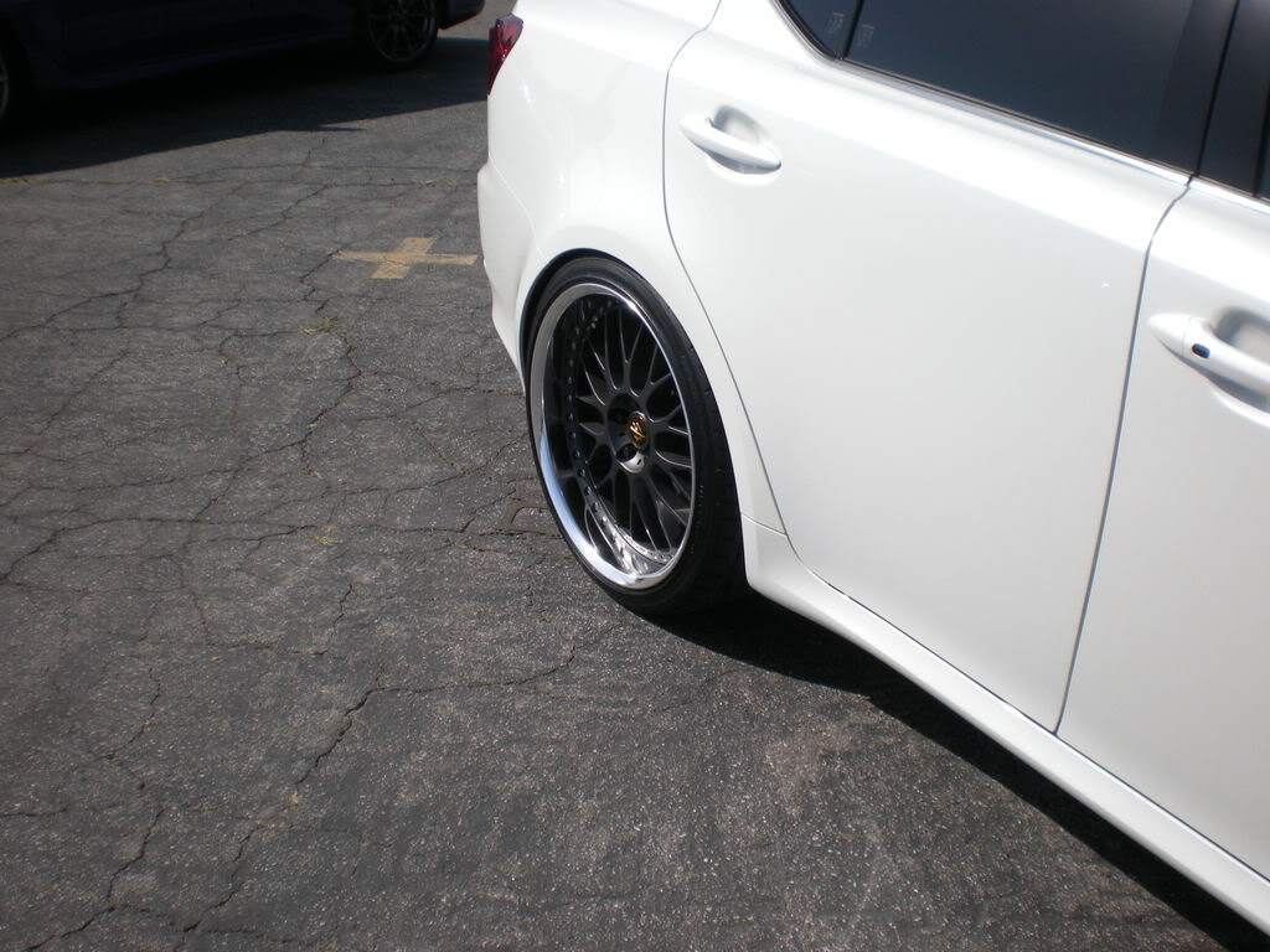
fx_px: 1394
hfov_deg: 49.0
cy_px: 476
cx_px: 635
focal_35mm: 38
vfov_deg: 37.7
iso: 64
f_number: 4.6
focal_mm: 6.3
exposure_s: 1/634
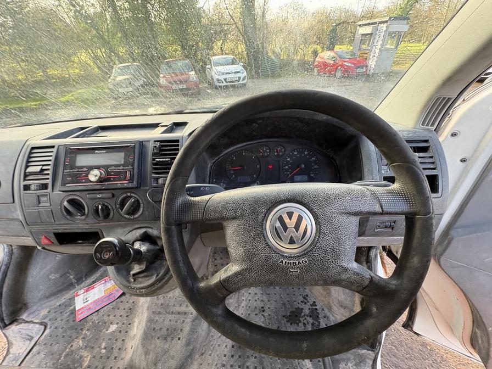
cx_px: 246
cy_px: 184
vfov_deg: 85.7
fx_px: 199
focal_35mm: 14
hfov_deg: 102.1
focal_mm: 2.22
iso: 160
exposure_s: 1/99
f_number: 2.2
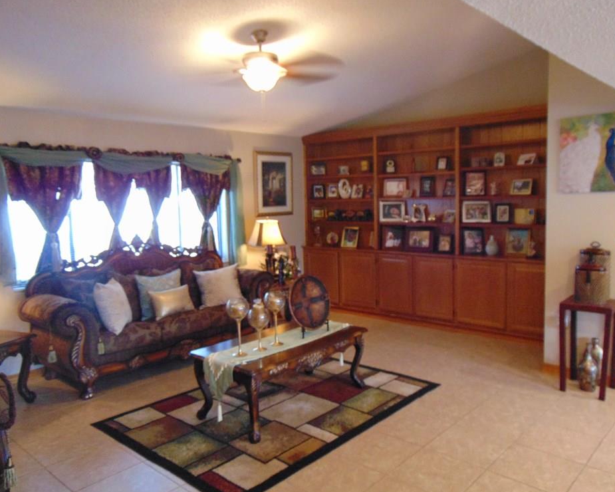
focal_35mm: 27
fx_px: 491
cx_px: 315
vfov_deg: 53.2
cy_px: 241
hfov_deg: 64.1
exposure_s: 1/25
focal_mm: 4.5
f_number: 3
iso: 400
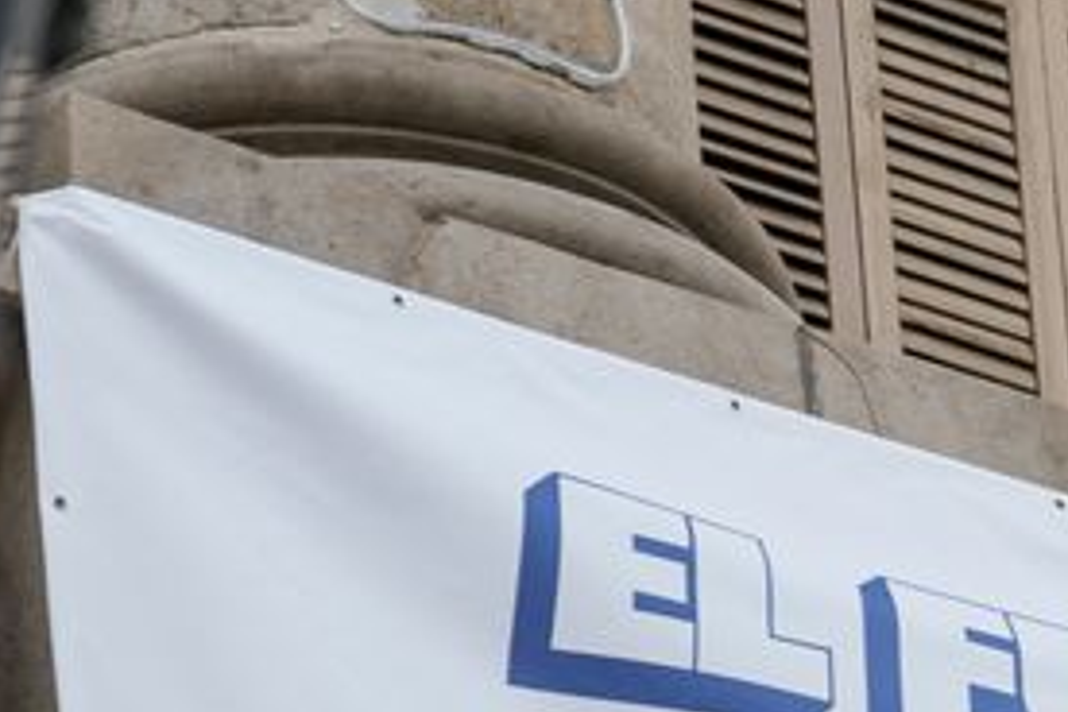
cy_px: 430
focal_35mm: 260
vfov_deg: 5.3
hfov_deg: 7.8
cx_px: 1505
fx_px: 7713
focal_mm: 70
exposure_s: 1/500
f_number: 2.8
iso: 125
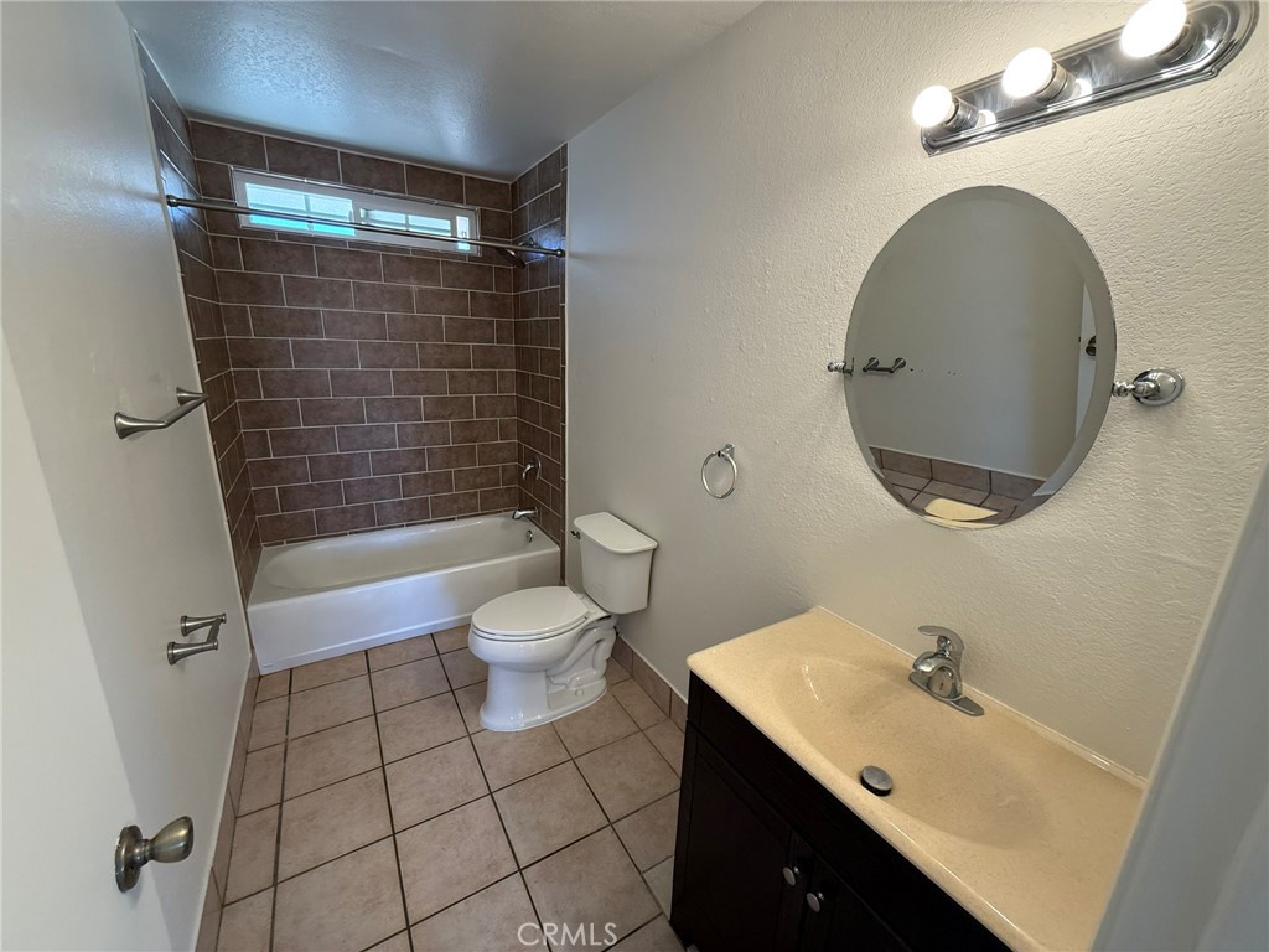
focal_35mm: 14
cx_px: 634
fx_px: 513
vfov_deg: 85.7
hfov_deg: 102.1
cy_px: 476
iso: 200
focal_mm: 2.22
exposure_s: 1/120
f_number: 2.2
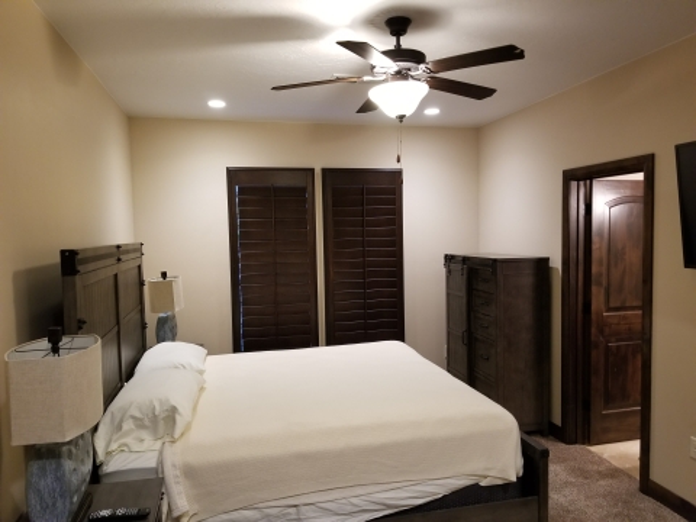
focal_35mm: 26
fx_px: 523
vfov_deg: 53.1
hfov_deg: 67.3
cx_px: 348
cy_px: 261
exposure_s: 1/30
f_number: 1.7
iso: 250
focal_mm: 4.3
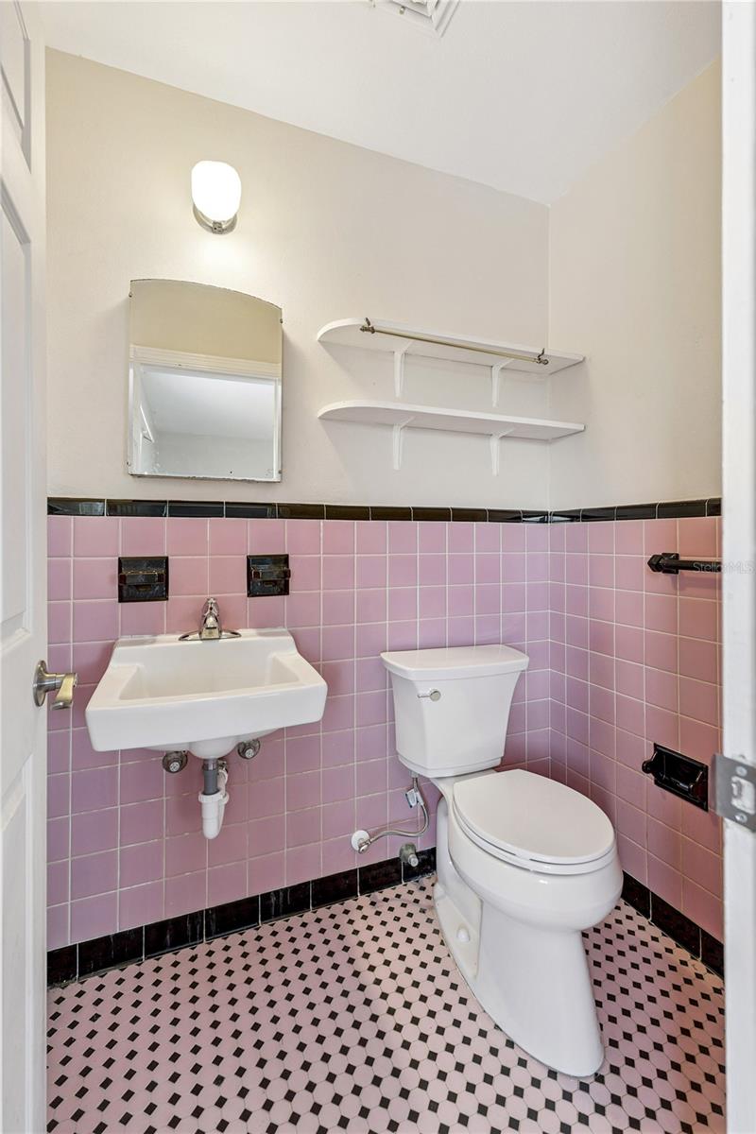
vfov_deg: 100.4
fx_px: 472
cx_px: 378
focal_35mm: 15
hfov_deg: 77.3
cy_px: 567
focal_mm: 10
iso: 100
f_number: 2.8
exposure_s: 1/13
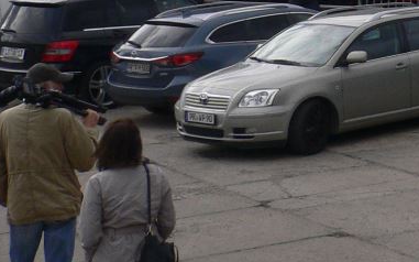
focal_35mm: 117
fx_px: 1336
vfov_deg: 10.8
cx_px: 651
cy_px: -140
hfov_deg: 16.1
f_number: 5.6
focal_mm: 5.8
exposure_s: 1/640
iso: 100
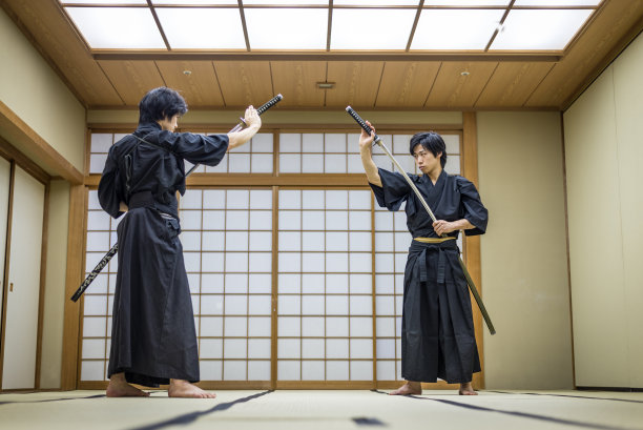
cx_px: 322
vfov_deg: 27.0
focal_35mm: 50
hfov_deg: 39.6
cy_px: 215
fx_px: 894
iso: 200
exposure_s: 1/80
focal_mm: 50
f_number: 1.8
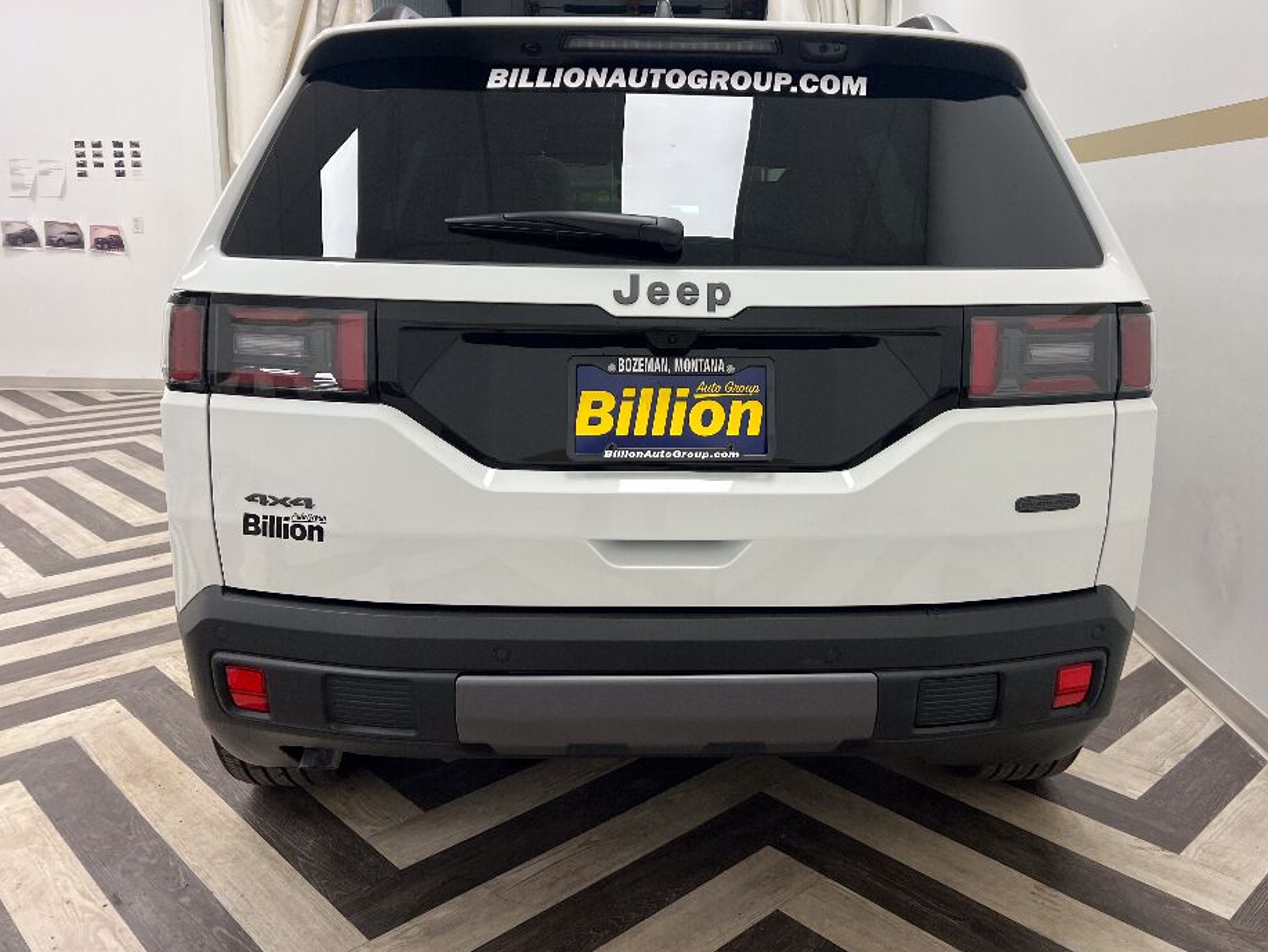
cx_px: 675
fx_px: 1063
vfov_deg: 48.2
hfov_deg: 61.6
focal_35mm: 29
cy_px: 427
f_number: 1.5
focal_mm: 5.7
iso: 100
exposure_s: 1/120
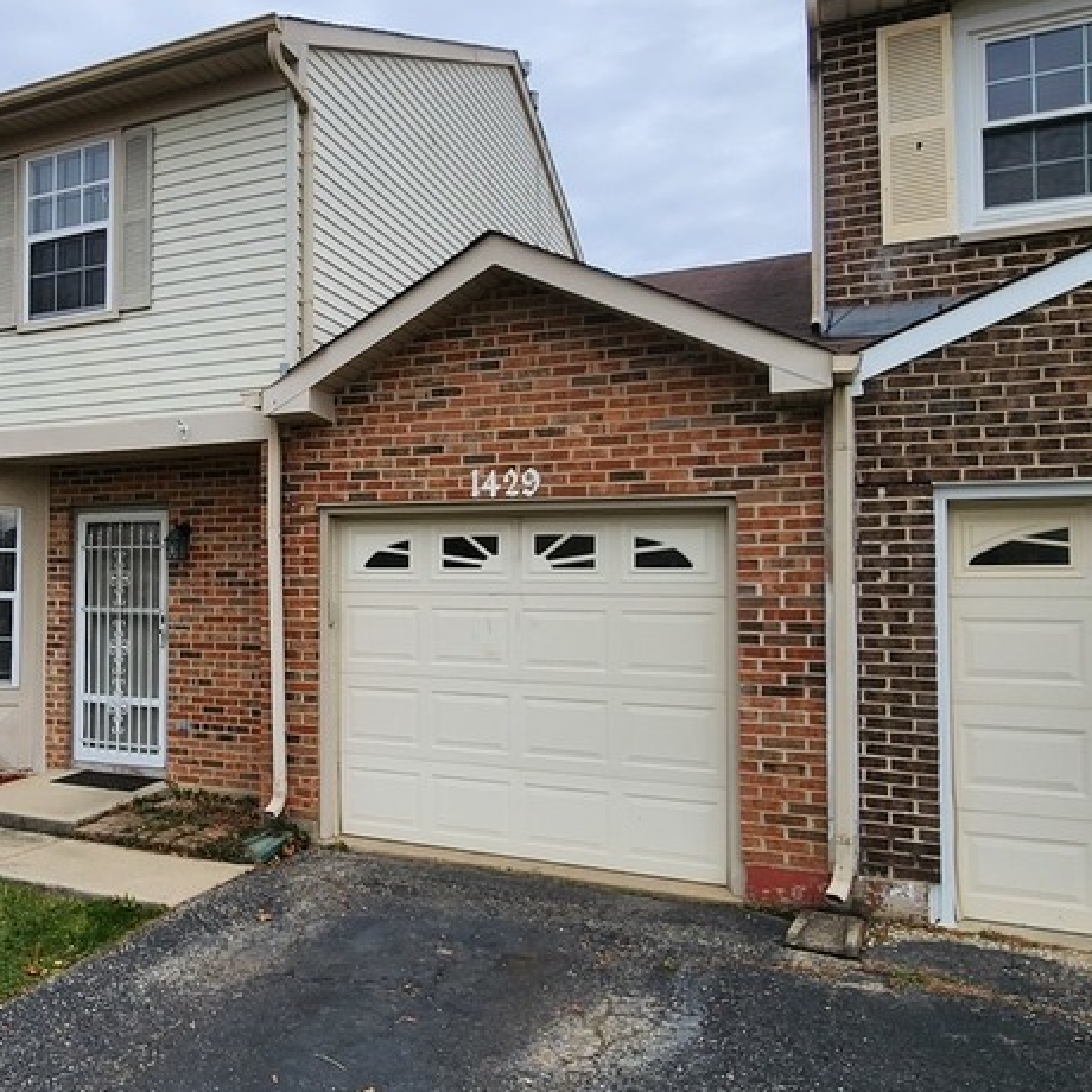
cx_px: 254
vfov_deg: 59.0
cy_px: 572
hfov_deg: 55.8
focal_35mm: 27
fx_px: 964
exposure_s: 1/748
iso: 50
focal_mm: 2.2
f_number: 2.2
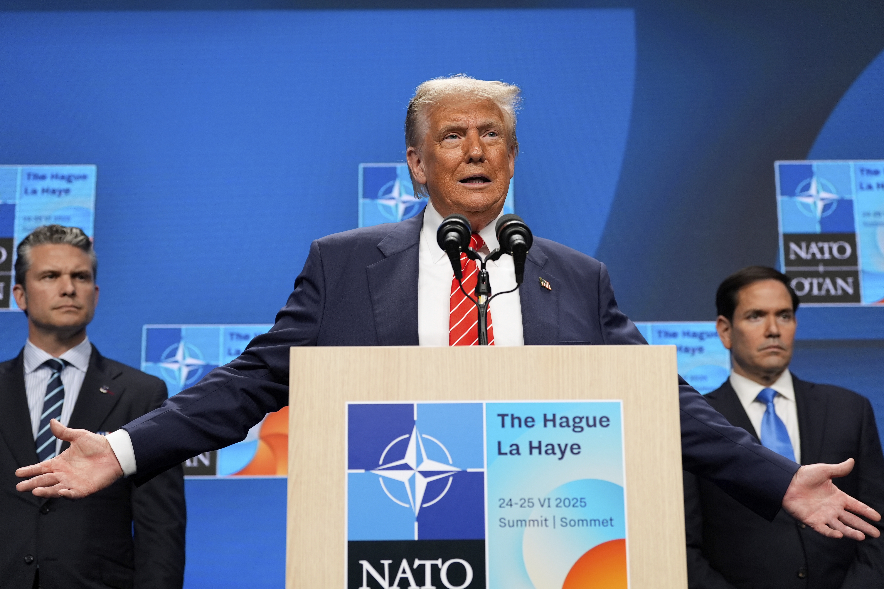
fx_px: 1719
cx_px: 442
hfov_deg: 28.8
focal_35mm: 70
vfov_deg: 19.5
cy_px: 294
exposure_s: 1/400
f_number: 3.5
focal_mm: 70
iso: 1600
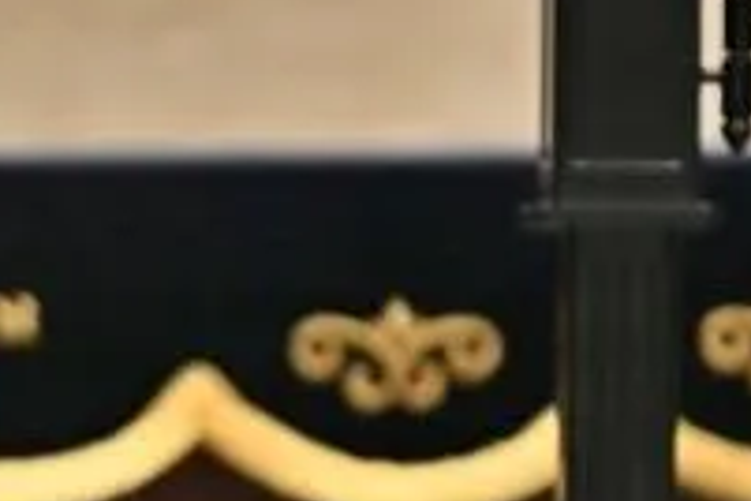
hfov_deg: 1.3
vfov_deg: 0.9
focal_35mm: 1528
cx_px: -602
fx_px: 31873
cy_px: 774
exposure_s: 1/400
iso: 320
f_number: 2.8
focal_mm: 200
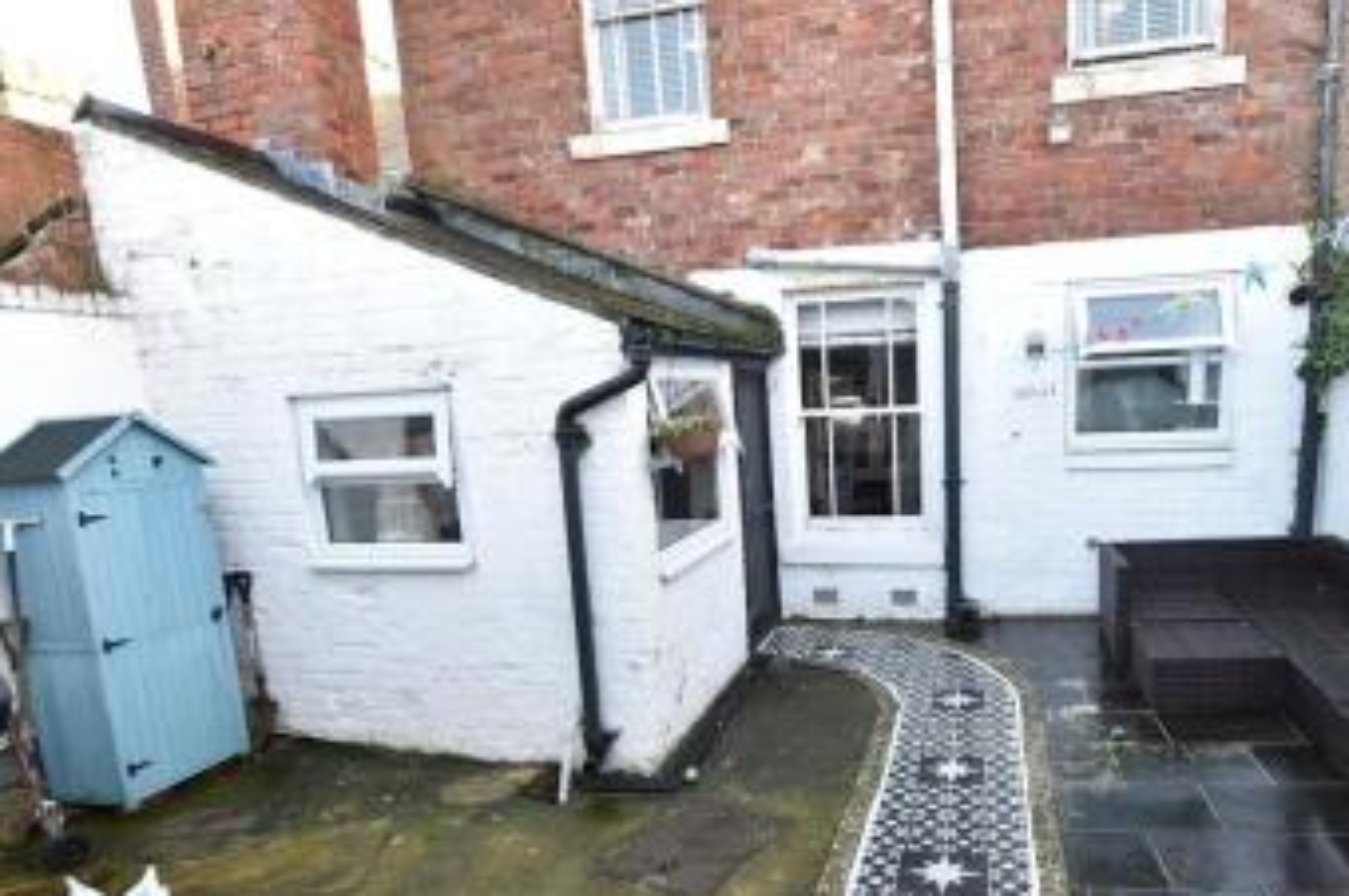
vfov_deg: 58.7
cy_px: 557
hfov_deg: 80.4
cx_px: 801
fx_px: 786
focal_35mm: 21
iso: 200
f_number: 4.5
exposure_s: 1/50
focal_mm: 10
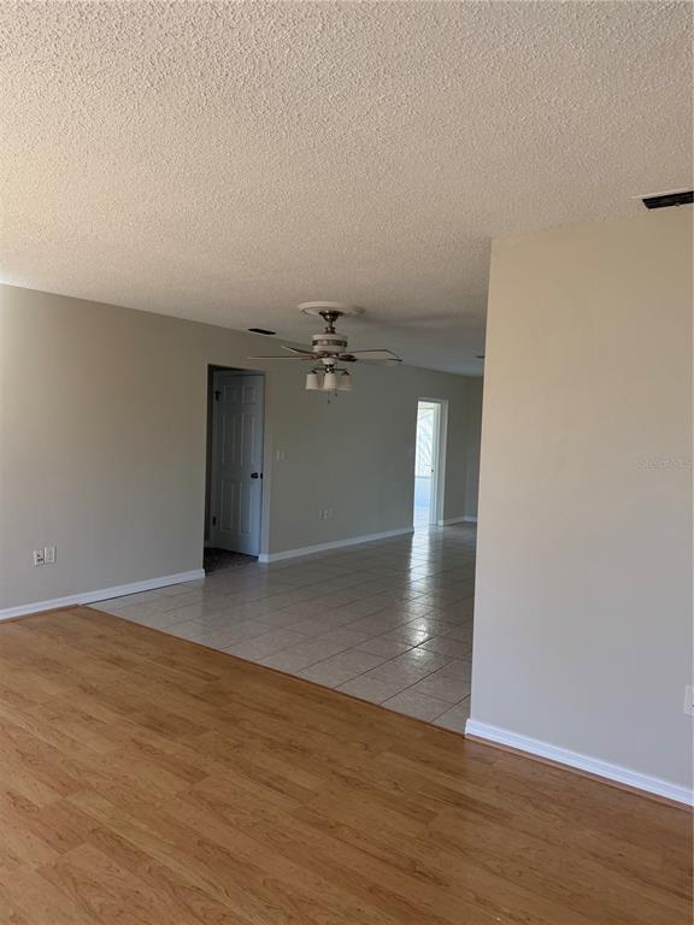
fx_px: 642
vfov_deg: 71.6
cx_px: 347
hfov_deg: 56.8
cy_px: 462
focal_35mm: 24
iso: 160
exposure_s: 1/198
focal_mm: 6.76
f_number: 1.78
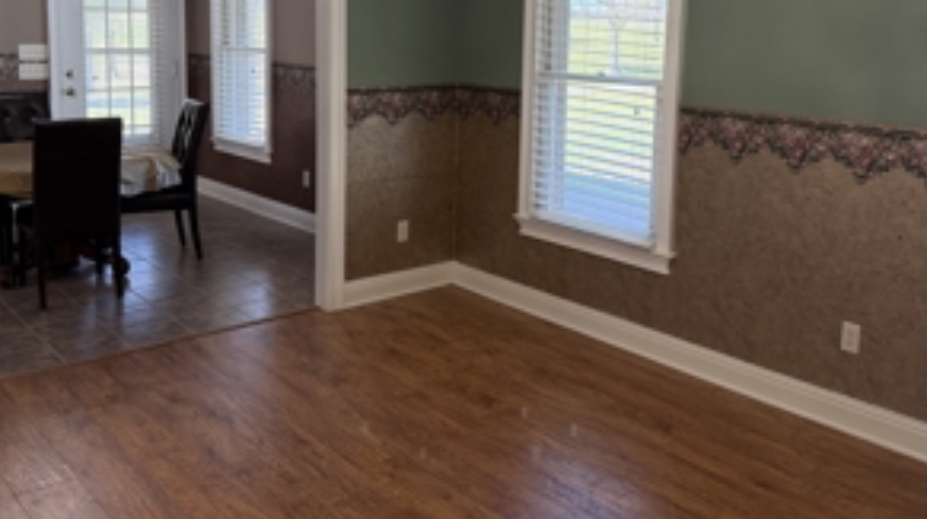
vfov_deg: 32.1
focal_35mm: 36
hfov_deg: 55.3
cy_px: 124
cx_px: 468
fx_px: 884
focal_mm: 6.76
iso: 200
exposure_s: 1/129
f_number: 1.78
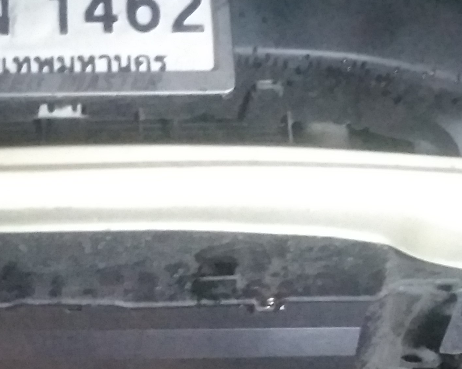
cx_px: 67
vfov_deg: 22.7
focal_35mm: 61
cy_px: 458
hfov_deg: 29.9
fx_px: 834
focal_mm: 3.81
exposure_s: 1/17
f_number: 2.2
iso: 6400
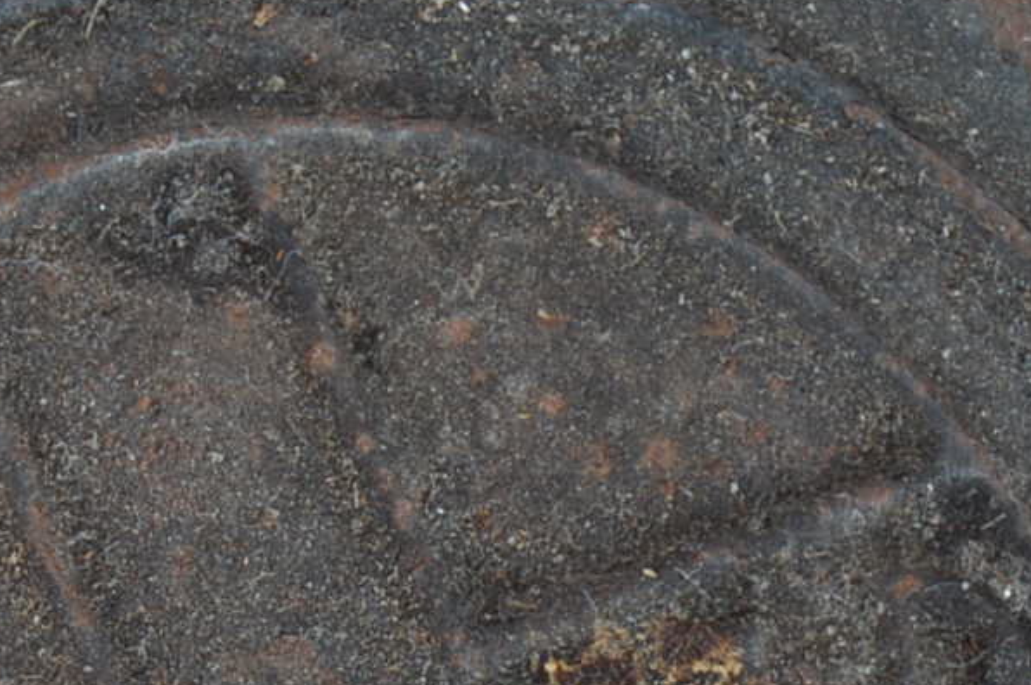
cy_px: 944
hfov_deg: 9.0
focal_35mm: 227
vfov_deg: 6.0
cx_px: 55
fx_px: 6494
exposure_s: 1/80
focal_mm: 30
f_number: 8
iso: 100
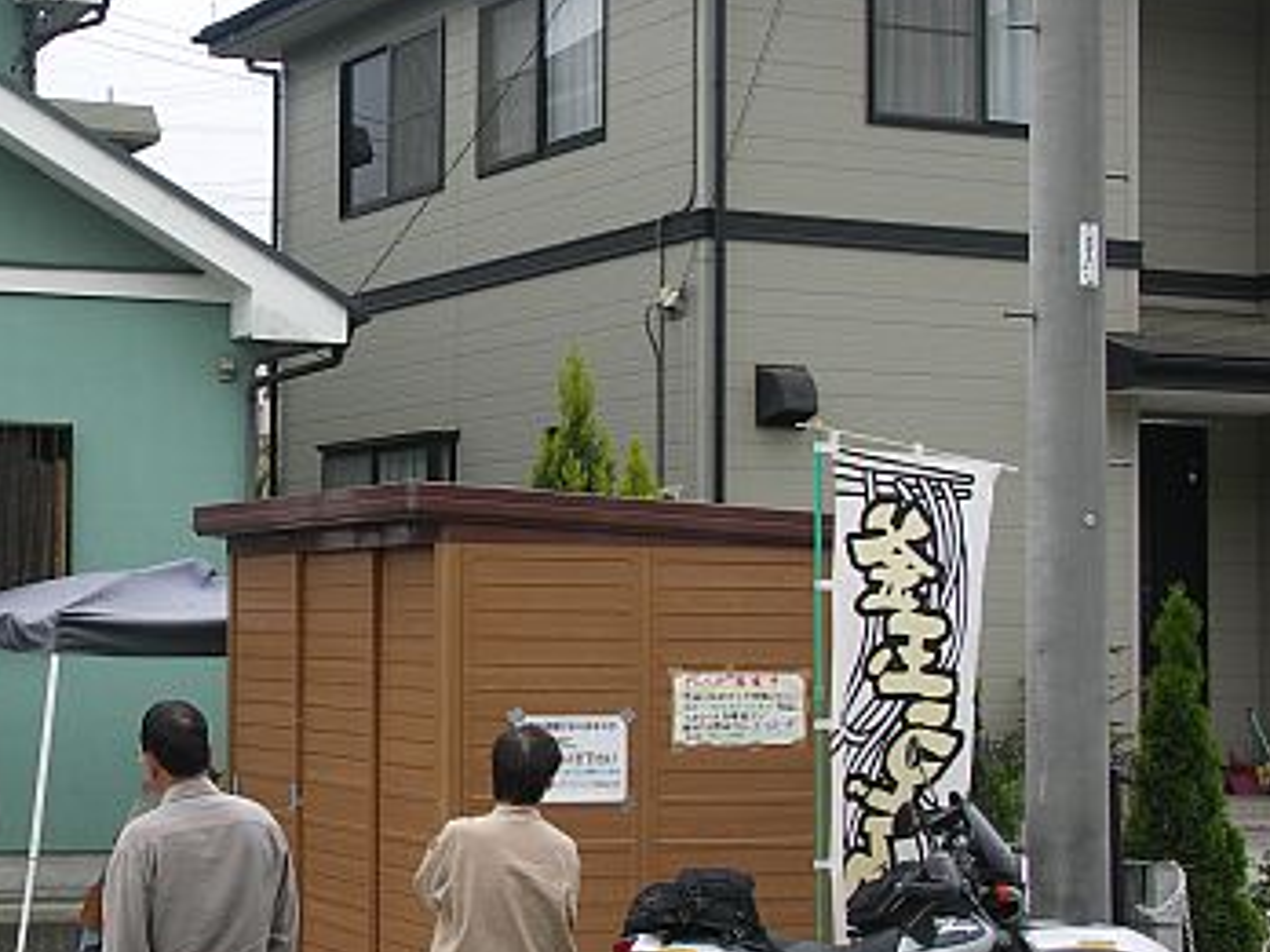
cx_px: 113
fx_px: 2495
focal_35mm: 68
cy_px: 474
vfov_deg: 21.6
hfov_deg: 27.5
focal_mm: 9.6
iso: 50
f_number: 5
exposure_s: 1/200
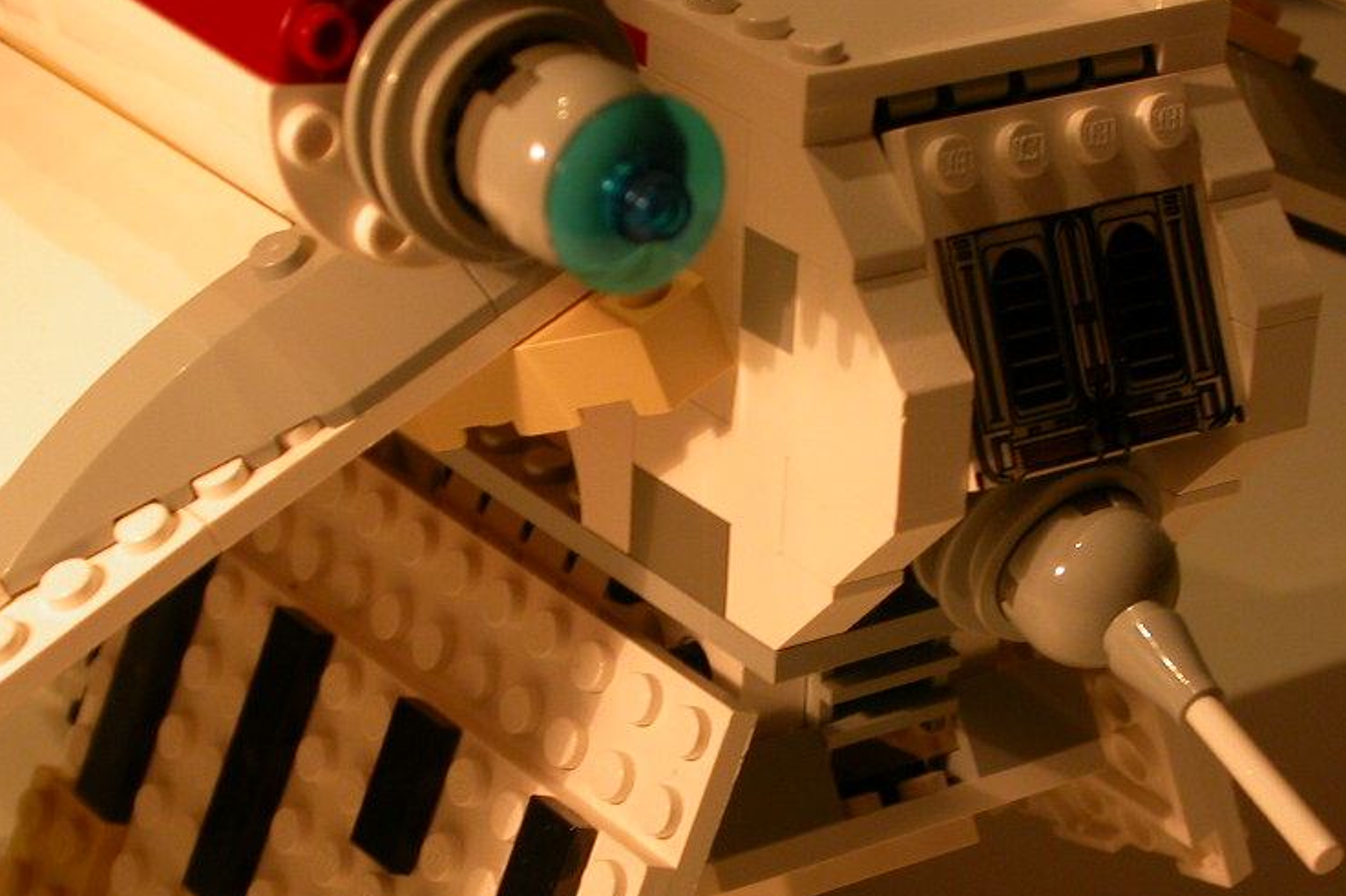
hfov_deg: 17.1
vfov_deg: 11.4
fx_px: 4485
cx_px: 773
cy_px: 661
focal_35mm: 120
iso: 100
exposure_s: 1/64.4
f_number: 3.6
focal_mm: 17.3
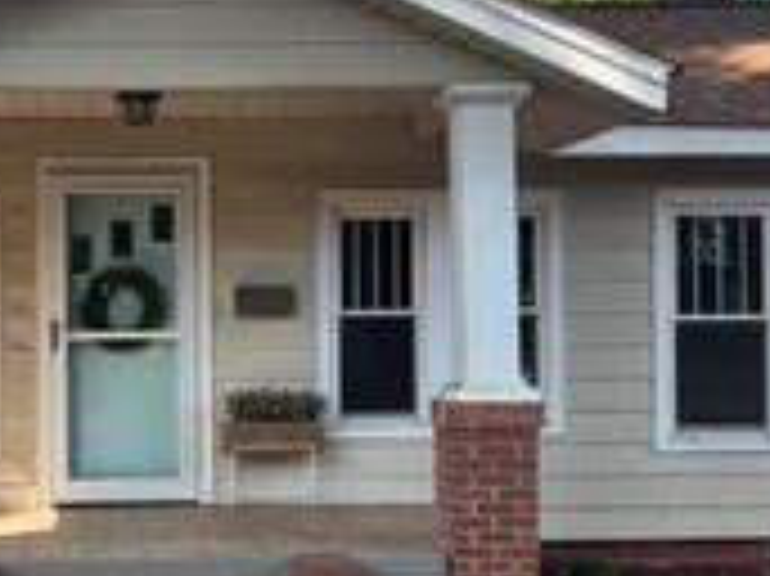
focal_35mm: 76
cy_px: 322
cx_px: 189
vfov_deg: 19.4
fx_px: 1689
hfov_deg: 25.4
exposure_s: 1/368
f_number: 1.6
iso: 50
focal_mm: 5.96
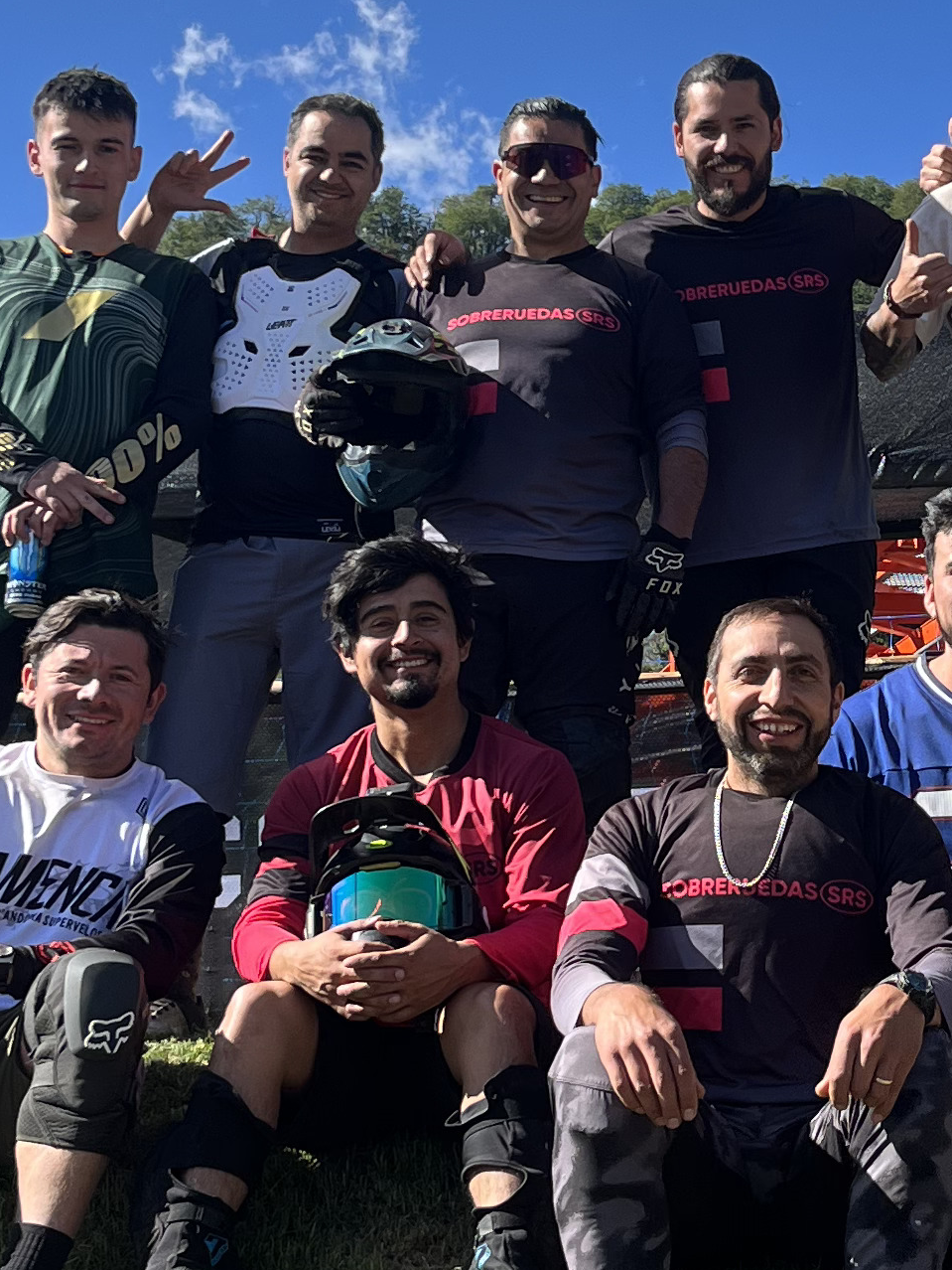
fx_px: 3006
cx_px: 847
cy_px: 568
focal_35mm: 82
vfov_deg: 23.8
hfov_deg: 17.7
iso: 50
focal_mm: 5.1
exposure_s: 1/2137
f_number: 1.6
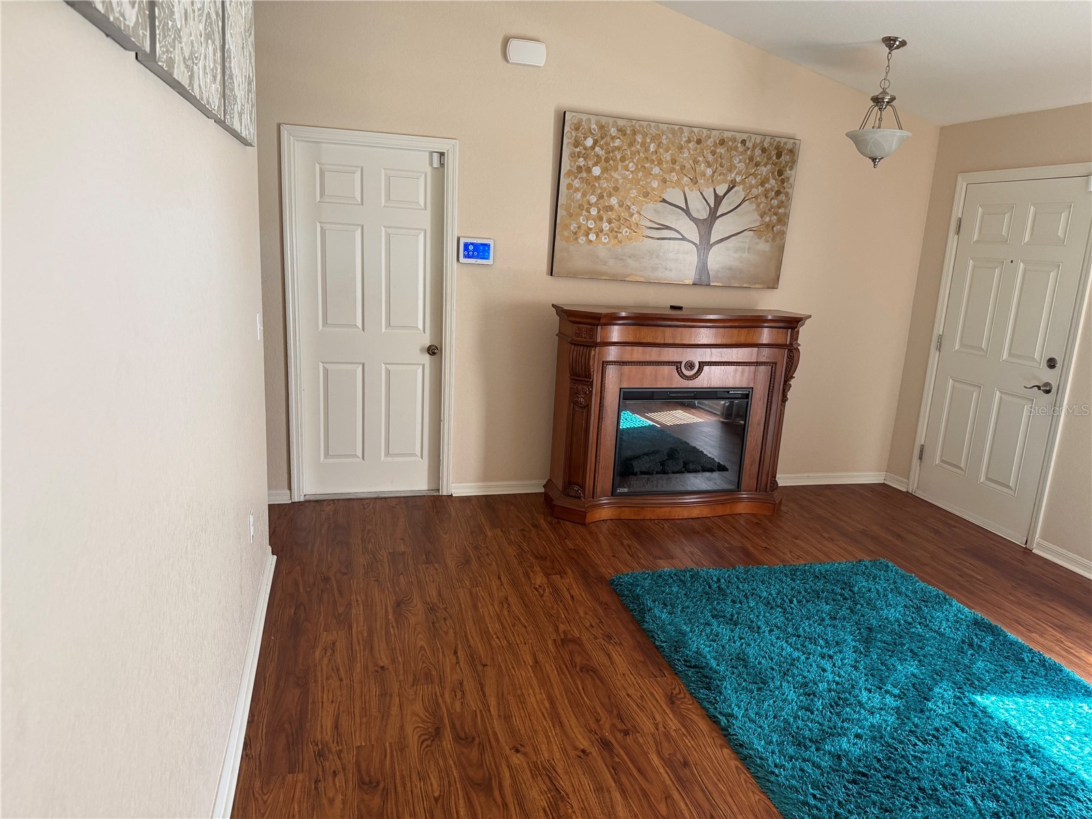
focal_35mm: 24
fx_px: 757
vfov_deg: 56.8
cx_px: 546
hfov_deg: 71.6
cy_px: 410
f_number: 1.78
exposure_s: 1/60
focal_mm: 6.76
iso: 250
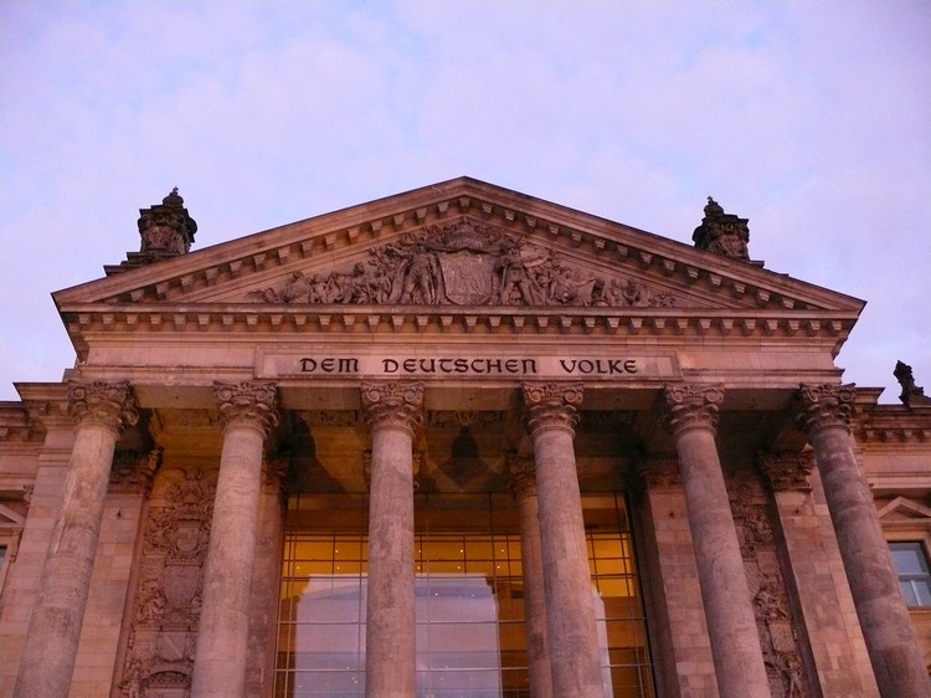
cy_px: 349
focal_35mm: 35
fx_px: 941
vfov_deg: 40.7
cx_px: 466
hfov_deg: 52.6
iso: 800
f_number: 2.8
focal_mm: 7.4
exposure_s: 1/25
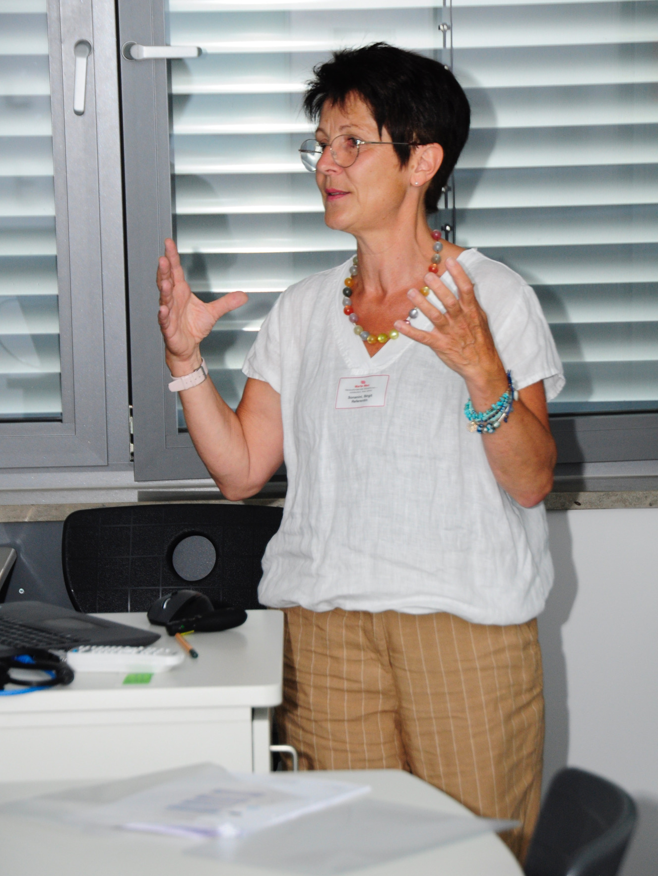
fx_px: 4130
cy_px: 413
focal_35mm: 163
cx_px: 329
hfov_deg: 9.1
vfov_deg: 12.1
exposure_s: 1/60
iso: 720
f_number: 5.6
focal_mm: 100
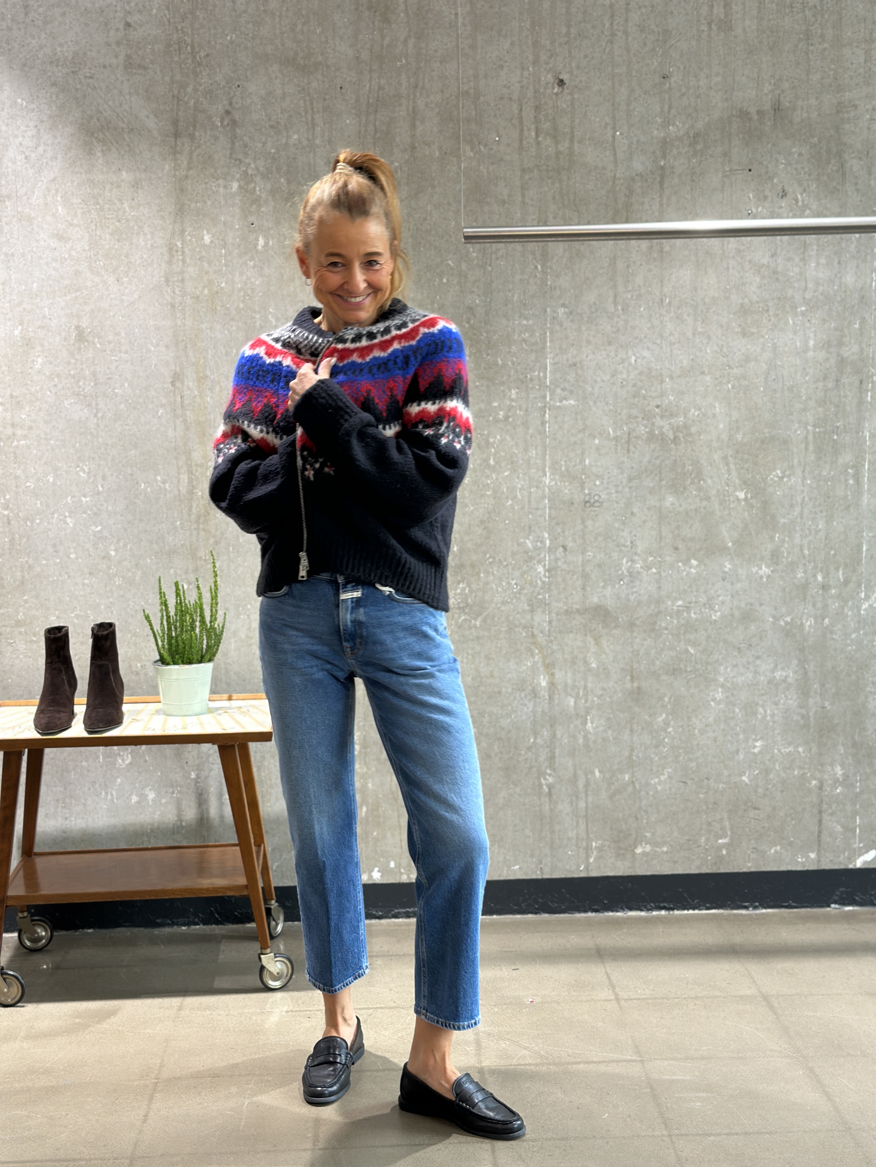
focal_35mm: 48
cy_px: 584
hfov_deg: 30.3
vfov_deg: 39.7
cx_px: 438
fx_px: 1620
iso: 64
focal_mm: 6.86
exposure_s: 1/50
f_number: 1.78
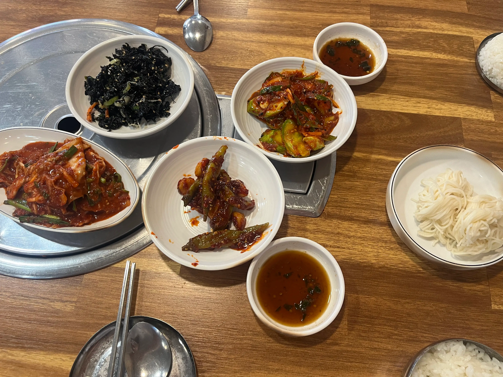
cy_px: 188
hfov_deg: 67.3
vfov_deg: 53.1
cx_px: 252
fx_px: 378
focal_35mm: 26
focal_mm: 5.1
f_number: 1.6
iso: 125
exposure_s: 1/60
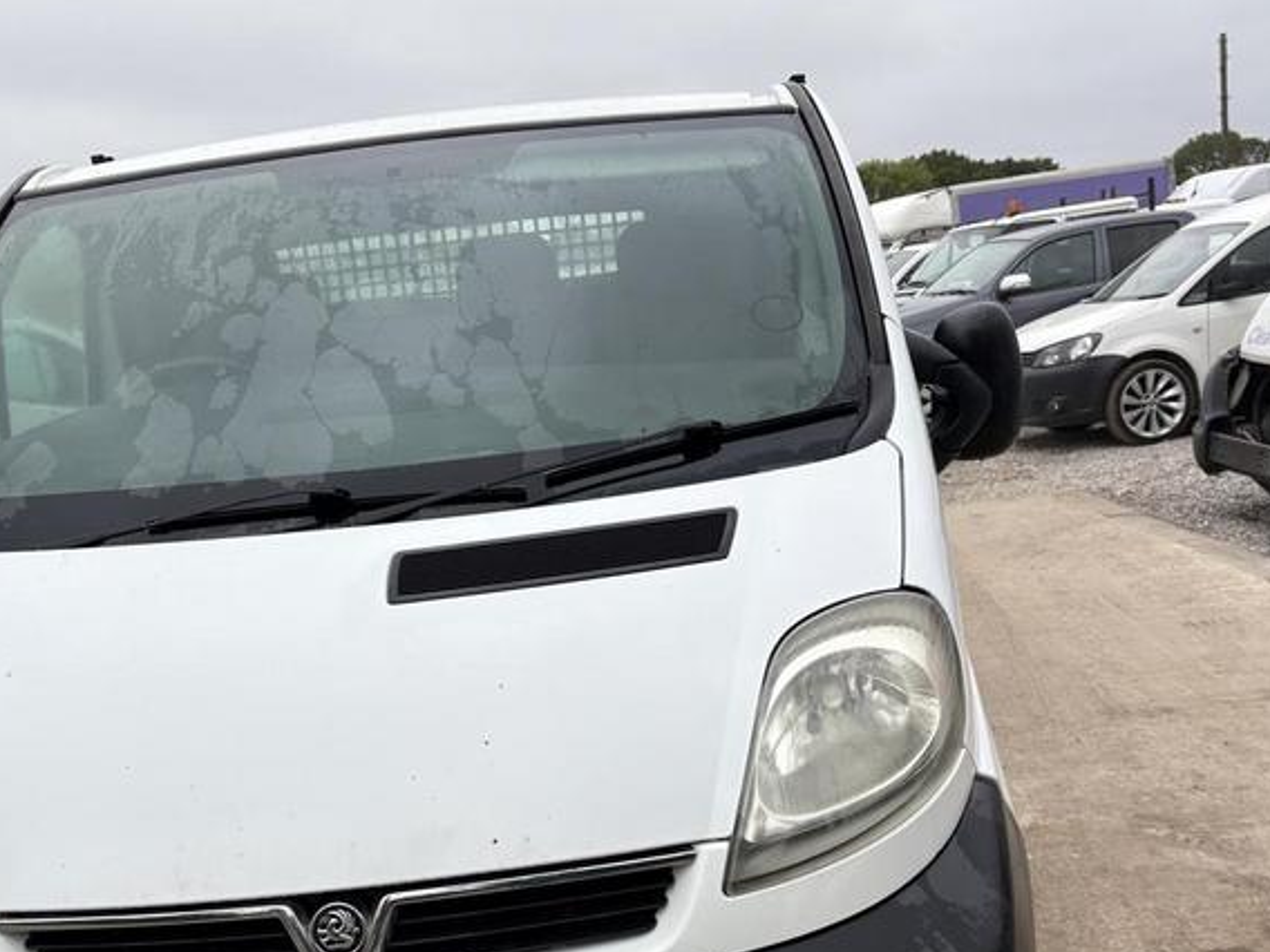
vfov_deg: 34.5
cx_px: 584
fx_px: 1504
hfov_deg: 45.7
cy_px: 695
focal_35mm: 41
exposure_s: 1/810
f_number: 1.6
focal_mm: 5.96
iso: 50
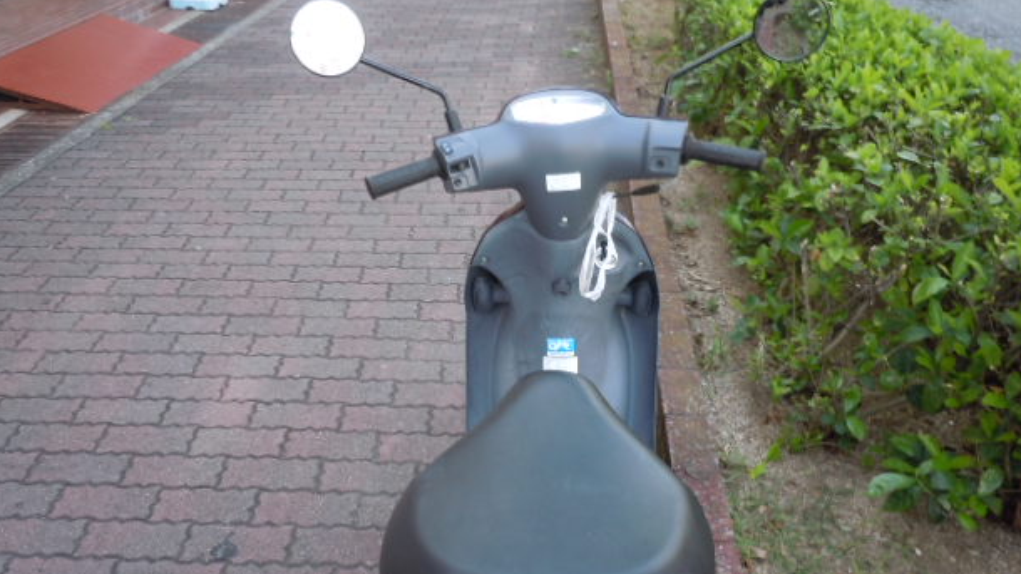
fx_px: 866
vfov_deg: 36.7
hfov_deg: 61.0
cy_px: 278
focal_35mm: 32
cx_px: 527
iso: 125
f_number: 3.7
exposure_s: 1/60
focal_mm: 5
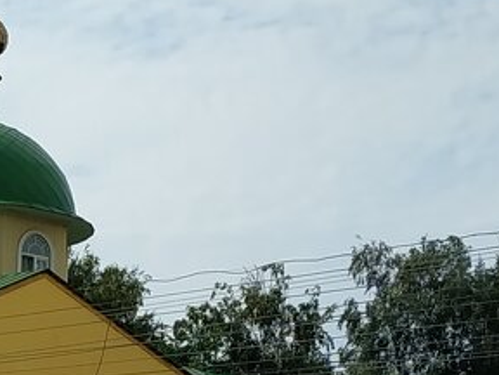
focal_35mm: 89
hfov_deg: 20.5
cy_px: 454
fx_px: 1283
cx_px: -107
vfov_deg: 15.9
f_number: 1.9
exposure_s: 1/2779
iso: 100
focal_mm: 3.94
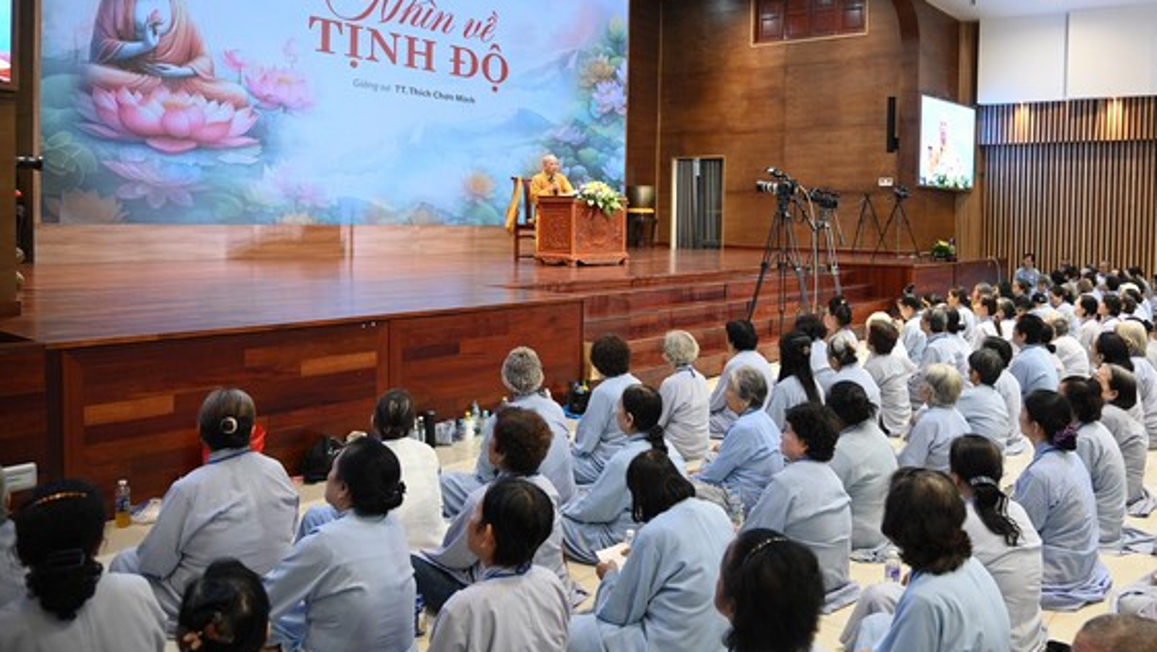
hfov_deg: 65.7
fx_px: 890
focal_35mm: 29
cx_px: 666
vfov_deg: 40.0
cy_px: 249
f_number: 4
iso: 4000
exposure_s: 1/125
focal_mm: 24
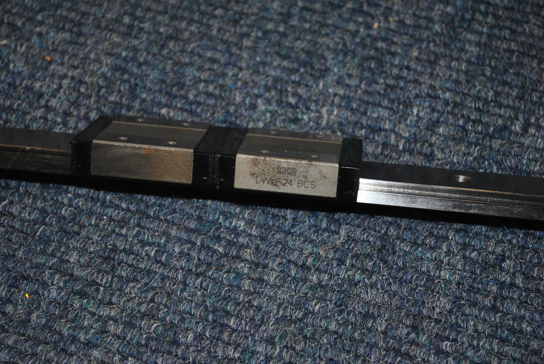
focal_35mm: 82
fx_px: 1248
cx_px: 272
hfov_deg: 24.6
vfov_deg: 16.6
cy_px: 182
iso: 200
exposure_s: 1/60
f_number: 5.6
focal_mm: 55
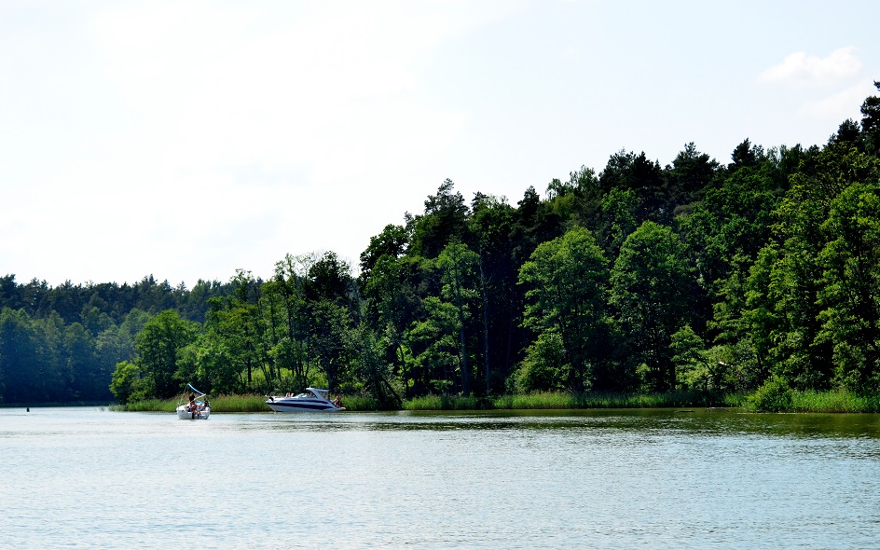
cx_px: 454
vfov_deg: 11.6
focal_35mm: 113
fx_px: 2710
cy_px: 292
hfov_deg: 18.4
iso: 900
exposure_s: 1/8000
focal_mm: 70
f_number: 4.5
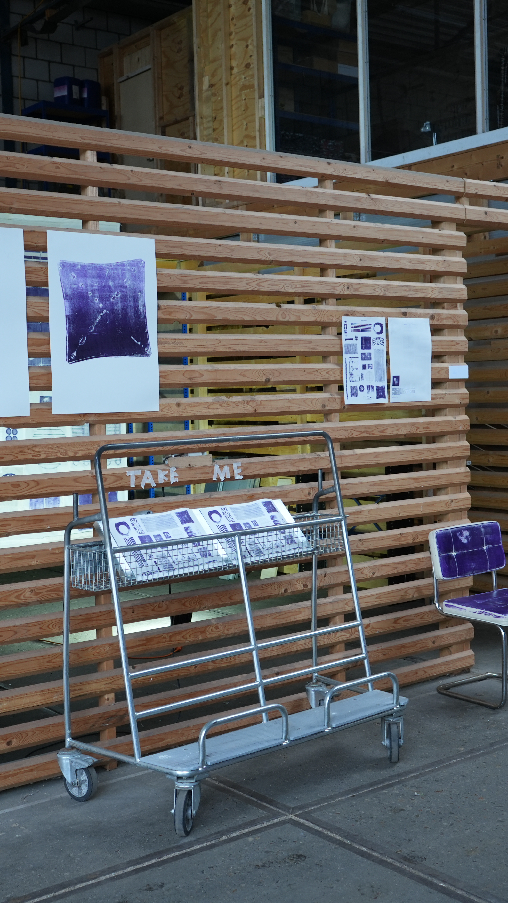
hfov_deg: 26.0
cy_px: 448
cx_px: 254
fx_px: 1102
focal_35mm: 46
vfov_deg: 44.6
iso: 500
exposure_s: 1/30
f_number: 3.5
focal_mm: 29
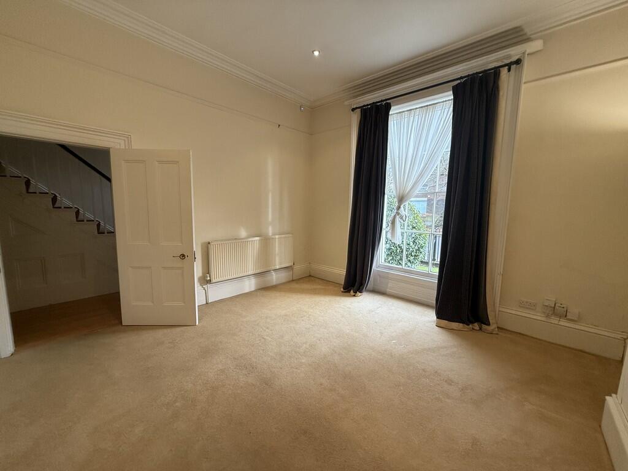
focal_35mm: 14
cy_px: 236
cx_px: 314
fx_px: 254
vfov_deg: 85.7
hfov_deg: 102.1
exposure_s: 1/100
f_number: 2.2
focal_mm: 2.22
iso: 200
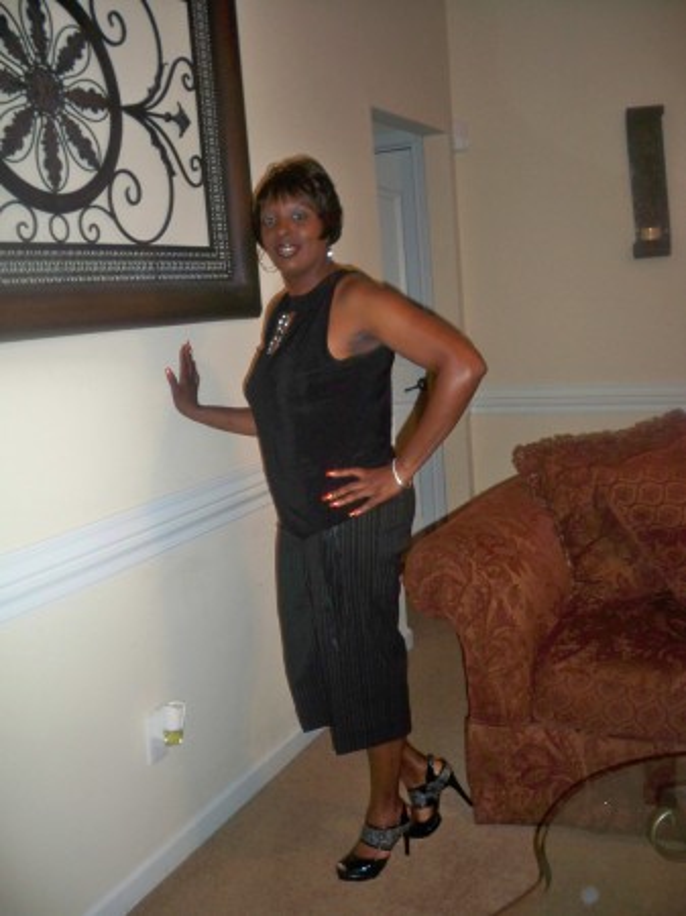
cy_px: 458
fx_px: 926
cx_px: 343
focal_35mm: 35
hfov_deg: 40.7
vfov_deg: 52.7
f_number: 3.1
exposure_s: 1/30
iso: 200
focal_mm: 6.3
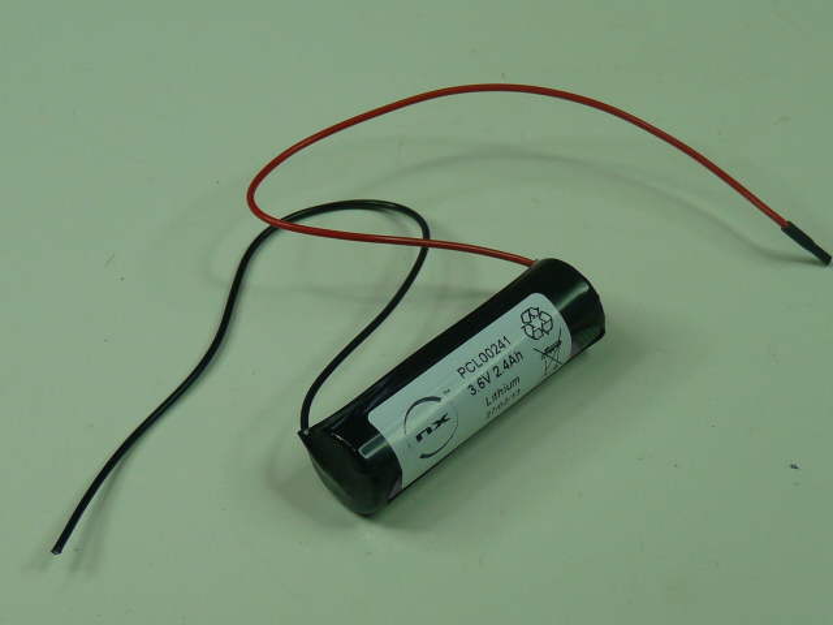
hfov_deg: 17.7
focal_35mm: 111
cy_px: 312
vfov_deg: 13.3
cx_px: 416
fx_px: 2671
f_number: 3.4
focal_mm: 11.1
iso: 100
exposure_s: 1/100
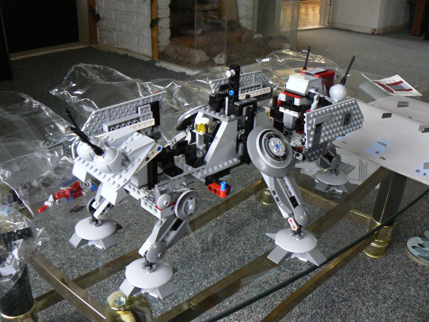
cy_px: 161
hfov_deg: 51.4
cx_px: 214
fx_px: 446
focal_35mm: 36
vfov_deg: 39.7
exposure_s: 1/20
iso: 200
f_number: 2.8
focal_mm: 6
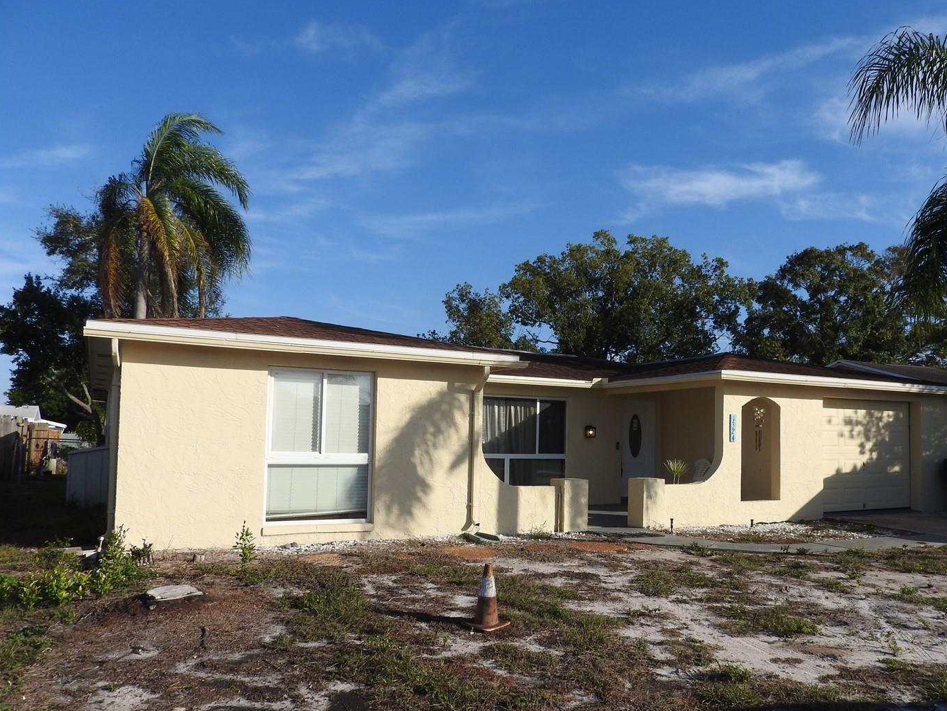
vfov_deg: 49.7
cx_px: 544
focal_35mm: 28
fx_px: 766
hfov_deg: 63.1
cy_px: 399
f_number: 3.3
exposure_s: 1/1600
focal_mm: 4.3
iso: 100
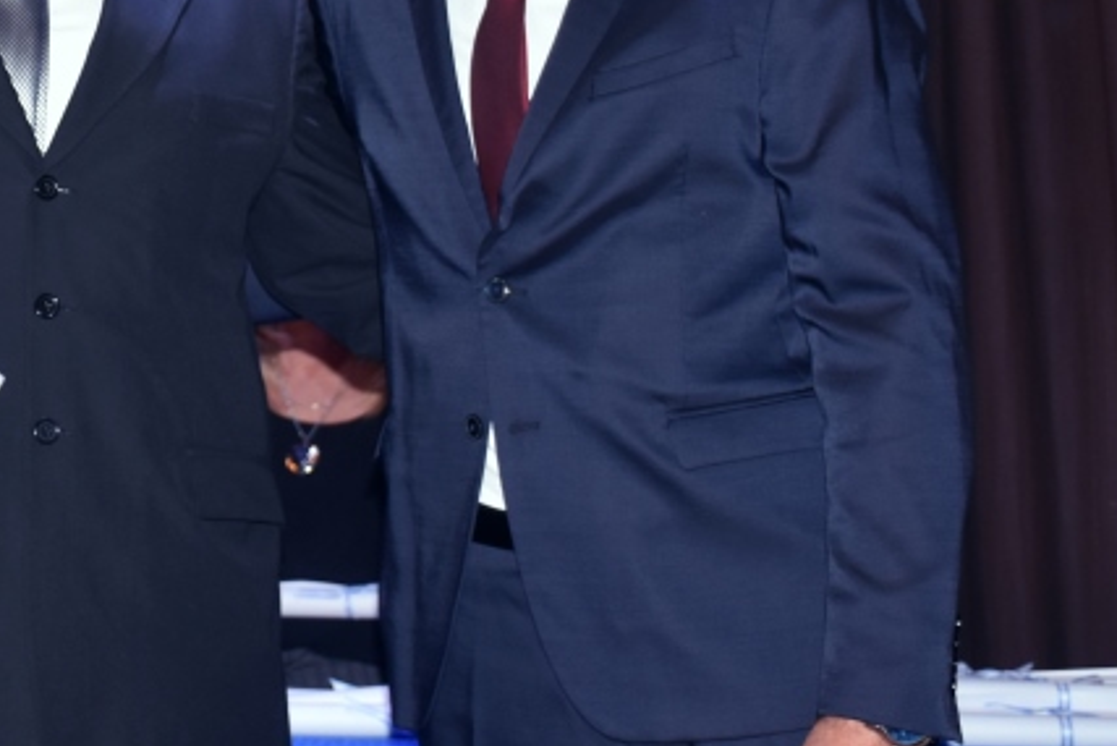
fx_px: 3352
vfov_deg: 12.6
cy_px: 33
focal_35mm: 108
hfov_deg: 18.3
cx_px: -63
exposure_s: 1/60
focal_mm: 30
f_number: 4
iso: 400
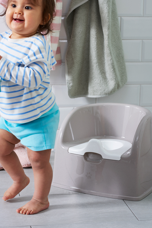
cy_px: 95
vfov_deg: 18.6
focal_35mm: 110
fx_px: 695
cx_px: 76
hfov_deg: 12.5
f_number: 6.3
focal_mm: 85
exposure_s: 1/160
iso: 64
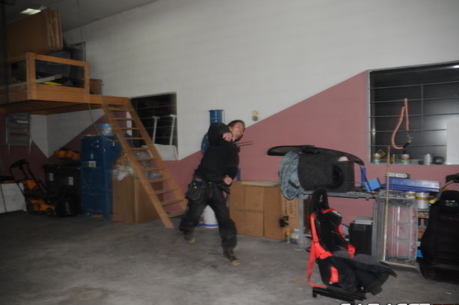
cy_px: 157
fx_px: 357
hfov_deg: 65.5
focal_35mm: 28
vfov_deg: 46.3
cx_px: 228
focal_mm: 18
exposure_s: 1/60
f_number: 3.5
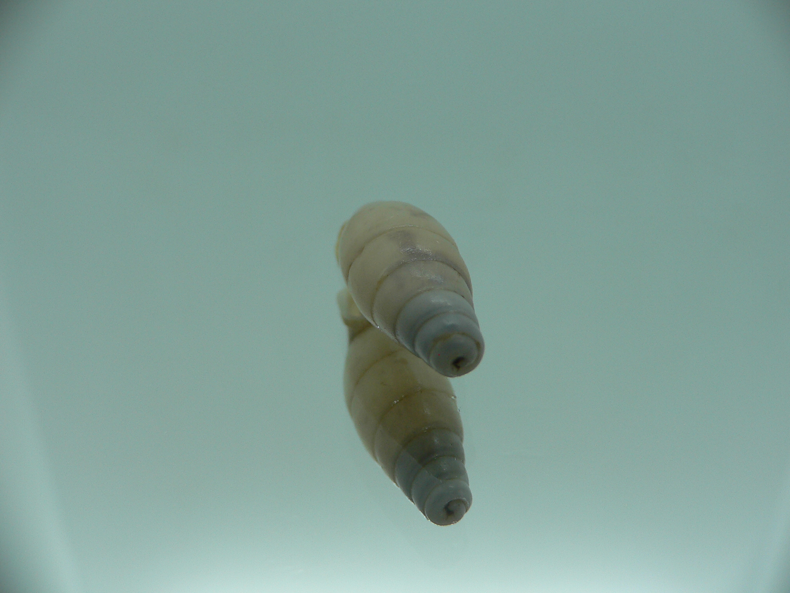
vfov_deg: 40.7
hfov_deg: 52.6
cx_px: 395
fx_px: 799
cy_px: 296
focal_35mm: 35
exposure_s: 1/80
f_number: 2.8
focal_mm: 4.6
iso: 80
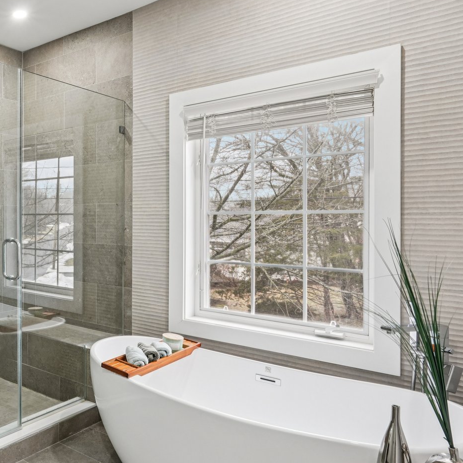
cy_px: 230
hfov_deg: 43.9
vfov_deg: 54.0
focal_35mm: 30
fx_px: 454
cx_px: -25
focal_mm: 16
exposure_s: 1/13
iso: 400
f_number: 9
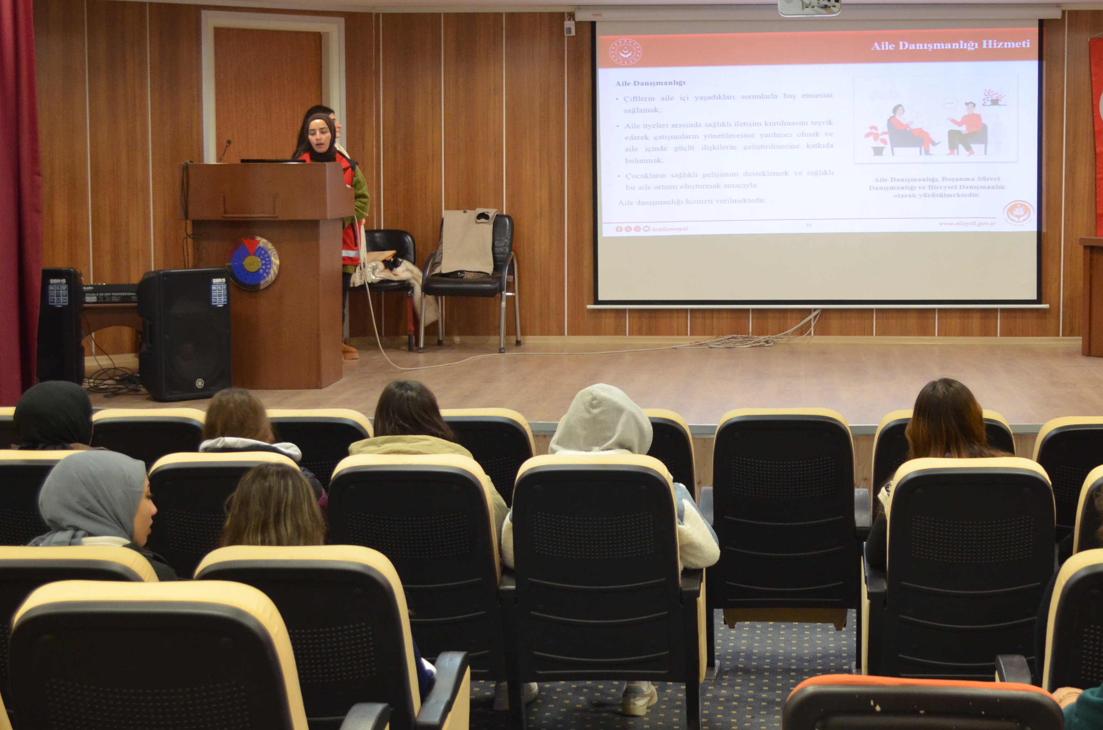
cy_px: 309
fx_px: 2049
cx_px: 710
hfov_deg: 30.0
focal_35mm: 67
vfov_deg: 20.2
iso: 1000
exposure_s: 1/30
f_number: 4.5
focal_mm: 28
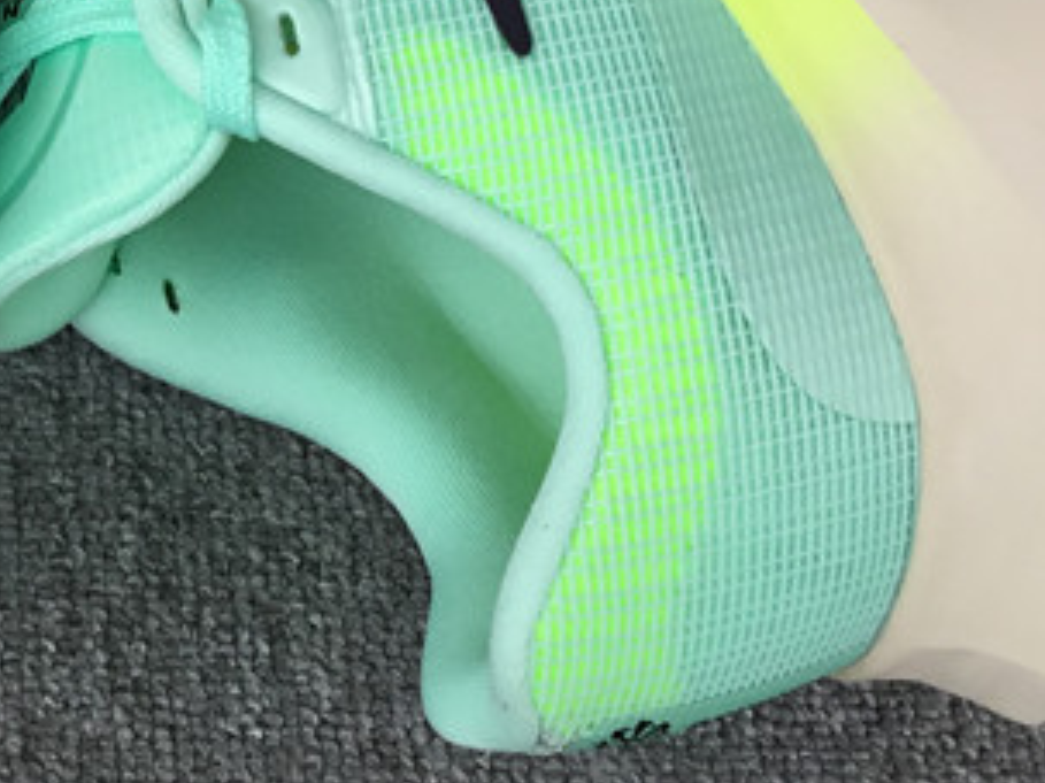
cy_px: -74
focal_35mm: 92
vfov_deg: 15.6
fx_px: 2776
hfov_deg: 20.3
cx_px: -131
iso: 25
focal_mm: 3.3
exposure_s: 1/108
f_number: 2.4
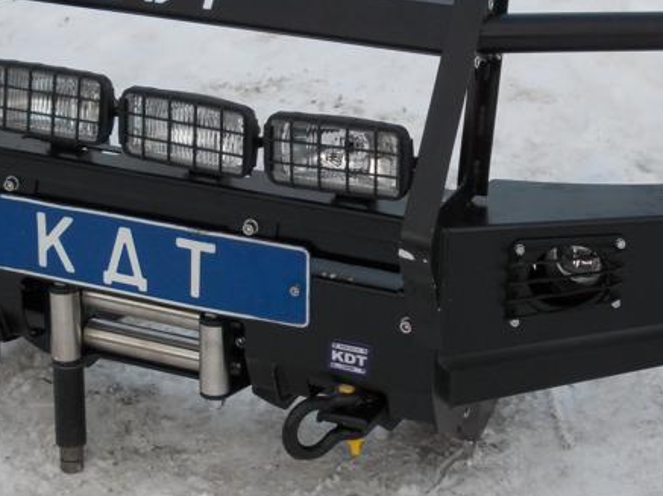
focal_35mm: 98
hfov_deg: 20.0
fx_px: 1875
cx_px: 336
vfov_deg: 15.1
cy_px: 218
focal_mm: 7.2
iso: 80
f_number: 3.6
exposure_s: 1/400
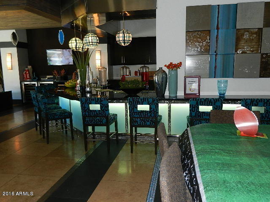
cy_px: 101
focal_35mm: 29
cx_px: 135
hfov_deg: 61.7
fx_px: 226
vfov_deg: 48.2
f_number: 3.6
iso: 250
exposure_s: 1/30
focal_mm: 5.1
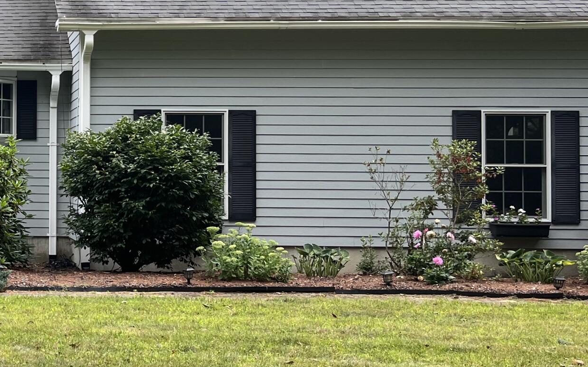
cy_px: 139
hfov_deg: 27.6
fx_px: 1074
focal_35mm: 67
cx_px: -79
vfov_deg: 19.4
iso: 50
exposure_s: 1/751
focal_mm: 5.1
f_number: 1.6
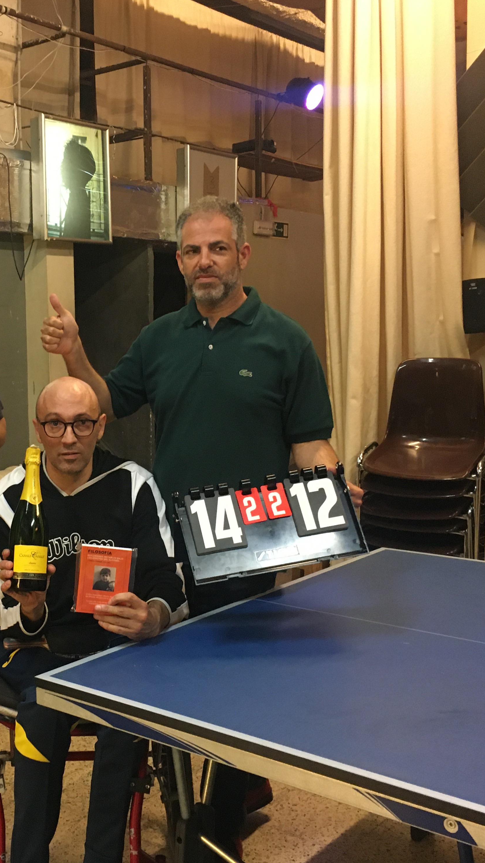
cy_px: 429
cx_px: 77
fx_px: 983
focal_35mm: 43
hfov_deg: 27.0
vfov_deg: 47.4
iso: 200
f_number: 2.2
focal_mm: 4.15
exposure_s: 1/17
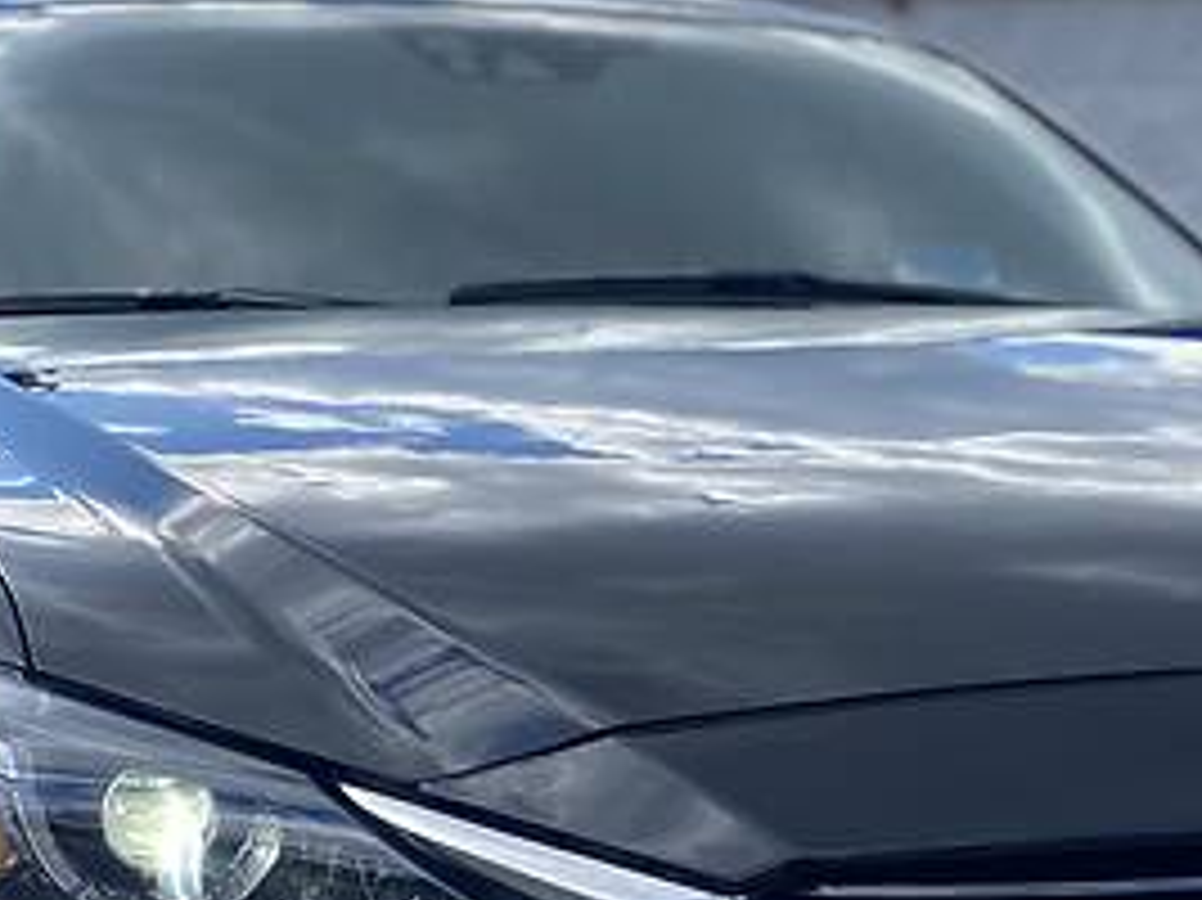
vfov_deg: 18.4
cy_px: 878
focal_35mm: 78
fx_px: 2707
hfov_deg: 24.9
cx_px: 810
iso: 32
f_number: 1.8
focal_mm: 4.2
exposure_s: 1/912
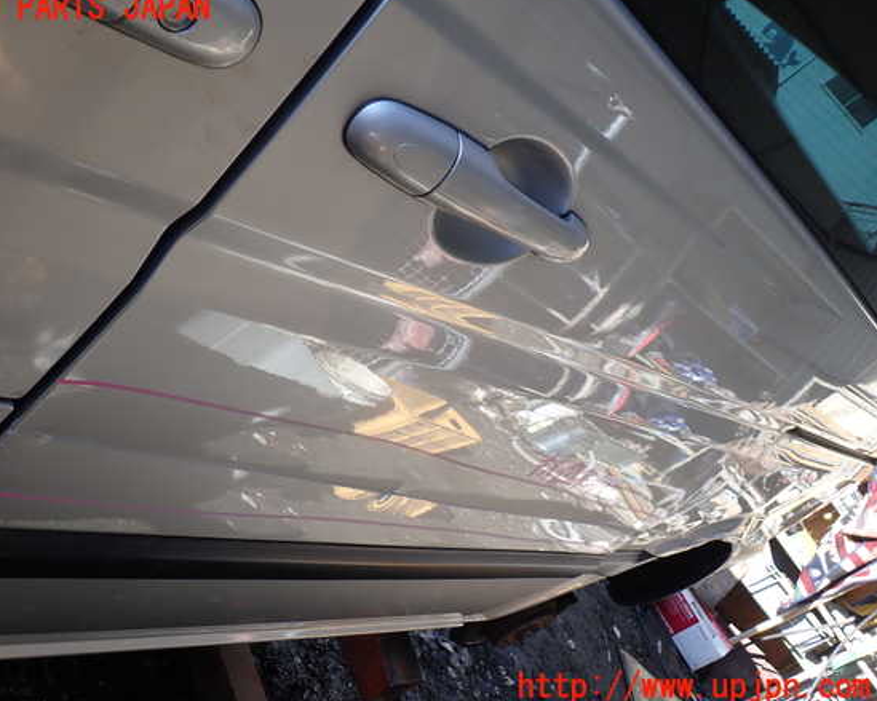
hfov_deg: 55.6
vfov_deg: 45.8
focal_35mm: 32
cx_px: 399
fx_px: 830
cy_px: 348
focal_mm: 5.4
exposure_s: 1/160
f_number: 3.2
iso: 100
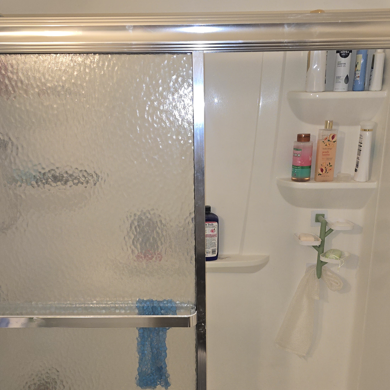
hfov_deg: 44.9
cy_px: 265
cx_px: 199
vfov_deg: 44.2
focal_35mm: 37
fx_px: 472
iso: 125
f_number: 1.7
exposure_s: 1/60
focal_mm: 6.3
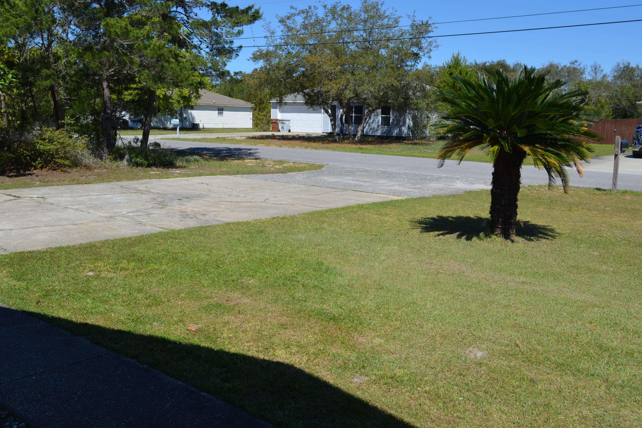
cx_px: 315
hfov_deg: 51.9
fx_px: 660
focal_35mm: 37
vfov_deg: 35.9
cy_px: 209
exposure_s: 1/320
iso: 100
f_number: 9
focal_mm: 24
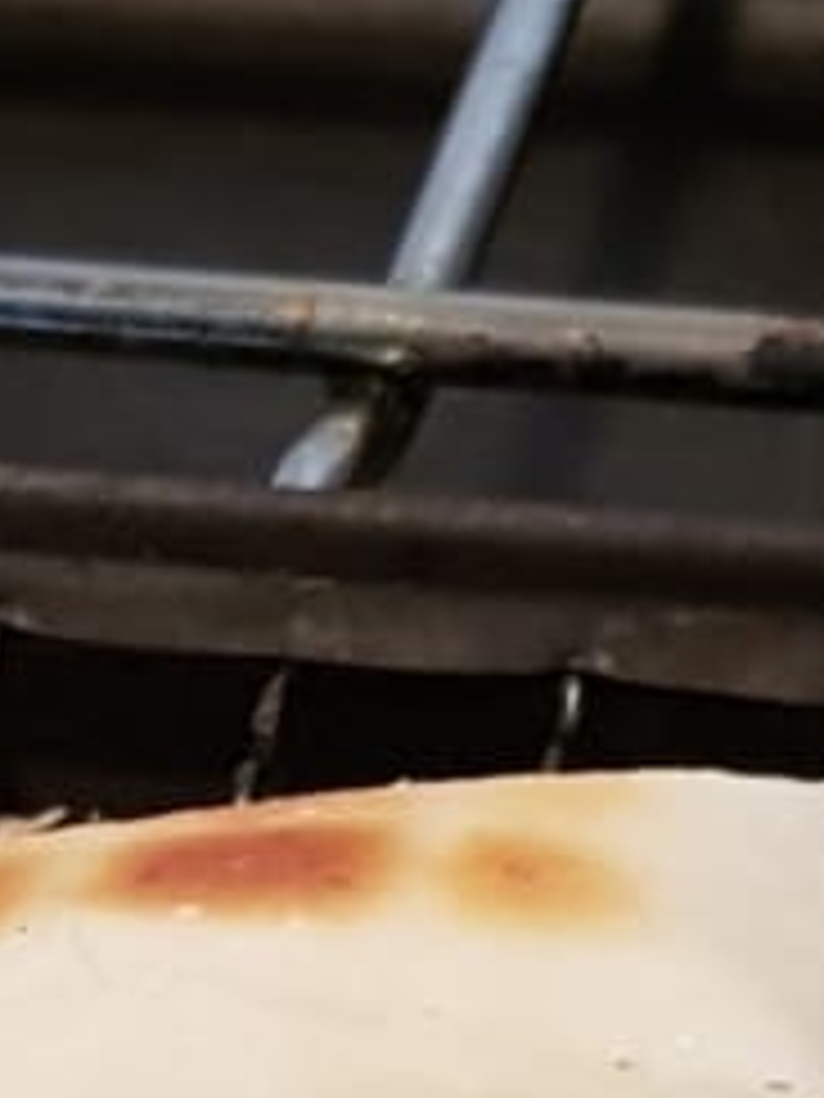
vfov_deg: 16.9
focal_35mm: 109
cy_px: 1467
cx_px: -189
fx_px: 3460
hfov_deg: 13.2
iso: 250
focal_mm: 4.2
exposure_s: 1/20
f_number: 1.7
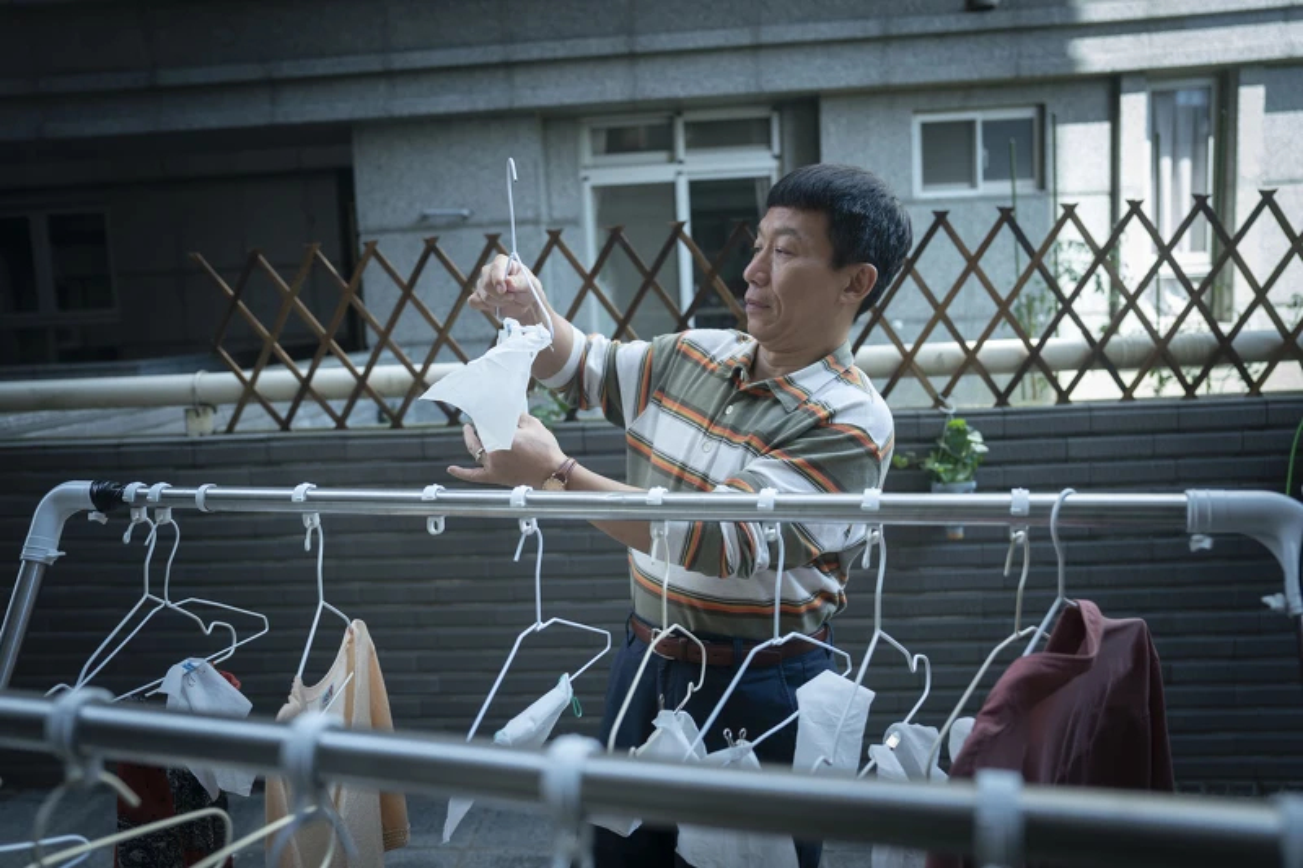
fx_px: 1049
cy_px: 434
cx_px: 652
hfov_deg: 63.7
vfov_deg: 44.9
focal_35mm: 29
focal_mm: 29
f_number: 2.8
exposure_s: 1/320
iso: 200
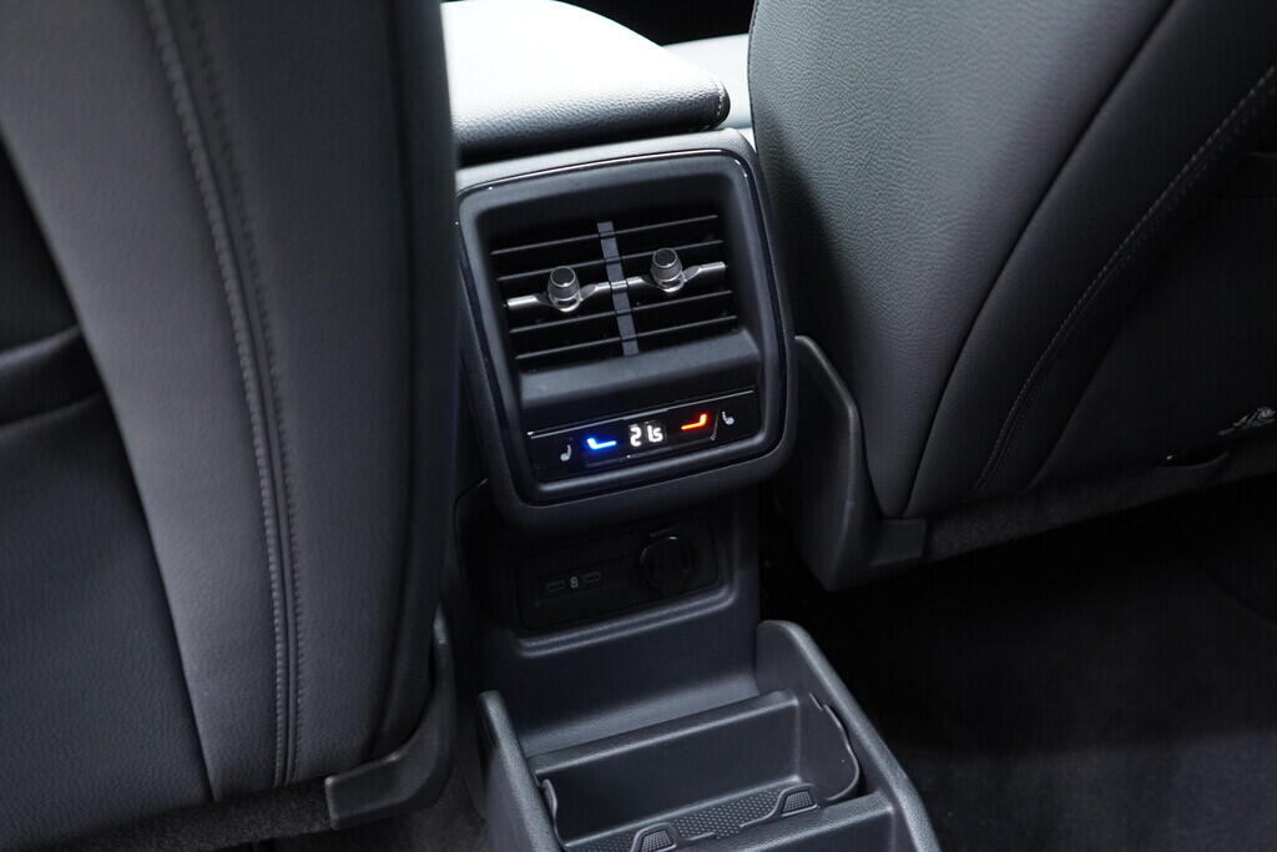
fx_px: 1277
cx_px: 638
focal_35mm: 36
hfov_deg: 53.1
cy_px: 426
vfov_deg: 36.9
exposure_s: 1/40
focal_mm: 24
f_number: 2.8
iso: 1600
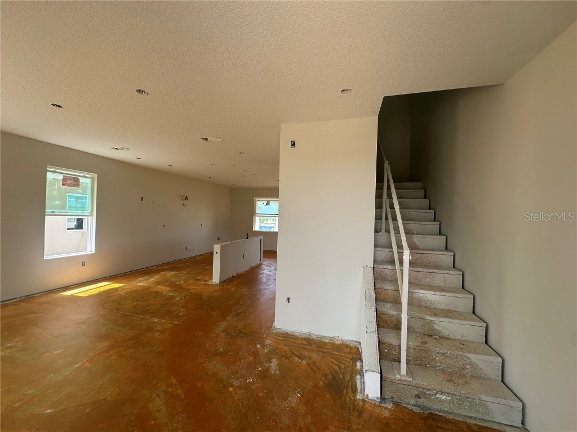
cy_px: 216
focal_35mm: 14
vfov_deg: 85.7
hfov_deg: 102.1
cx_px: 288
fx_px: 233
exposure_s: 1/185
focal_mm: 2.22
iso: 40
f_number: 2.2
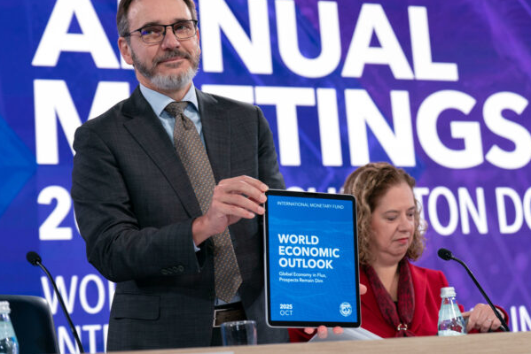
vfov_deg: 17.3
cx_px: 261
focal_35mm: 79
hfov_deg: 25.7
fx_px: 1166
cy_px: 155
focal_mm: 70
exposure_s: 1/320
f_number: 3.5
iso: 1250
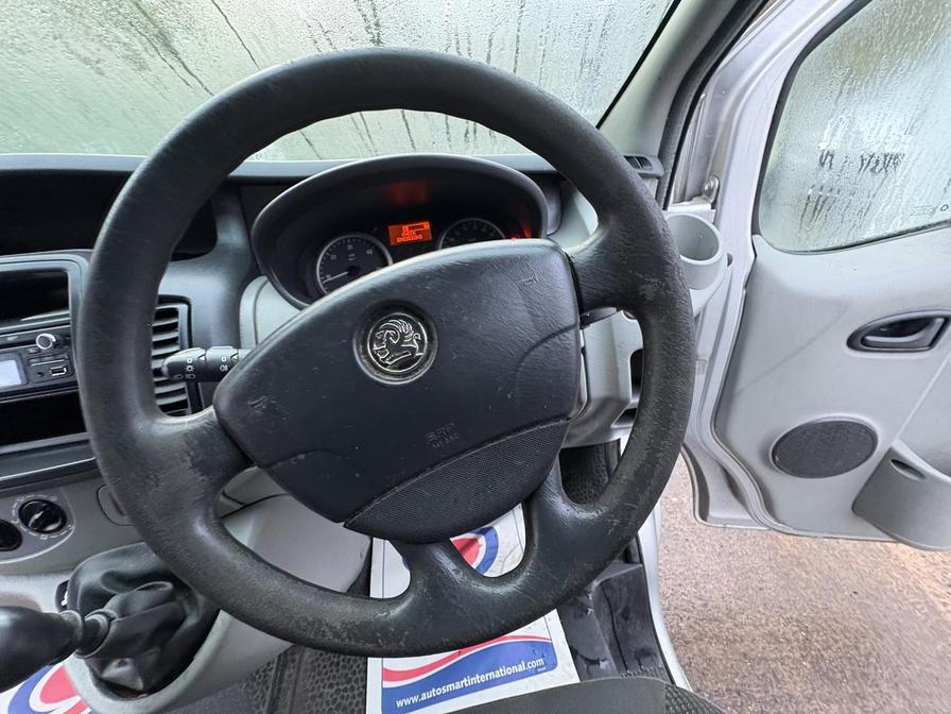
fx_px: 385
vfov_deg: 85.7
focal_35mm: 14
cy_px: 357
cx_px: 476
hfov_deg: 102.1
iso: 500
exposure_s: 1/60
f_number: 2.2
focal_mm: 2.22
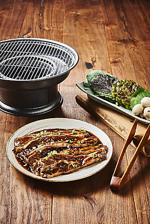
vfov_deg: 28.8
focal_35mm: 70
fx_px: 437
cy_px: 112
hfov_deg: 19.5
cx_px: 75
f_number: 11
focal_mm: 70
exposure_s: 1/125
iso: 100
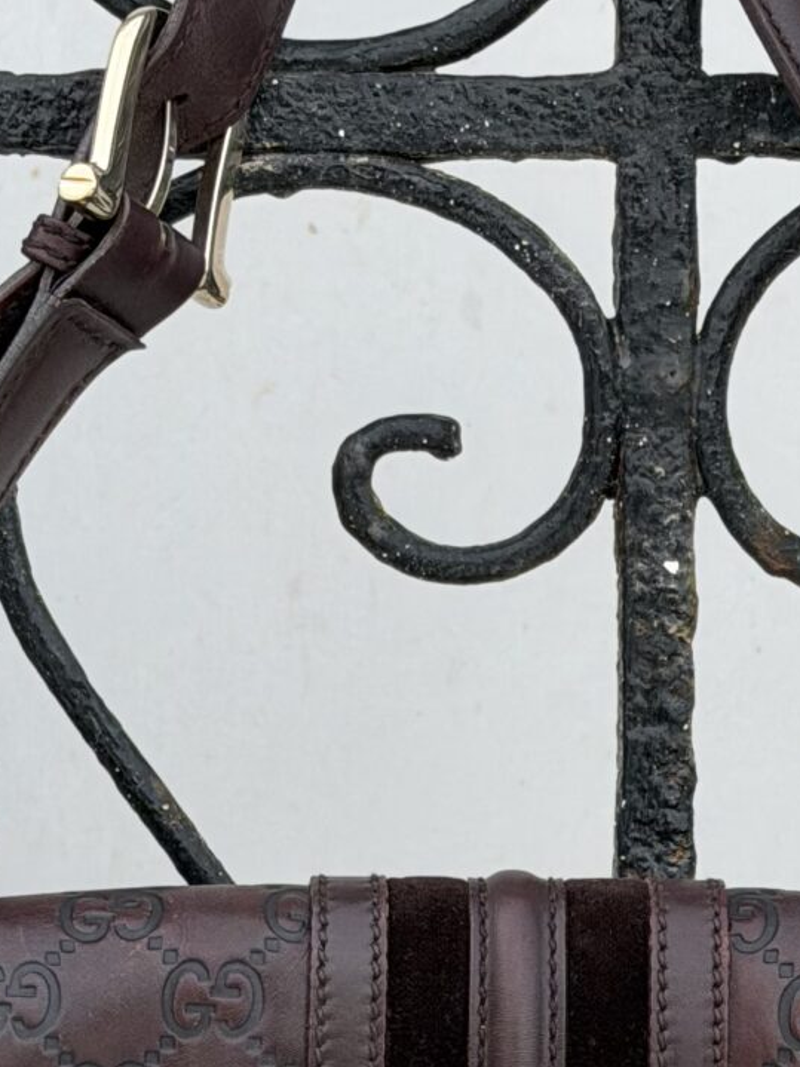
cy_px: 1092
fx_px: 5271
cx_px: 488
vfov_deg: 11.4
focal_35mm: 171
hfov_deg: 8.7
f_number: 1.78
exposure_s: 1/762
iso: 64
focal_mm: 6.76
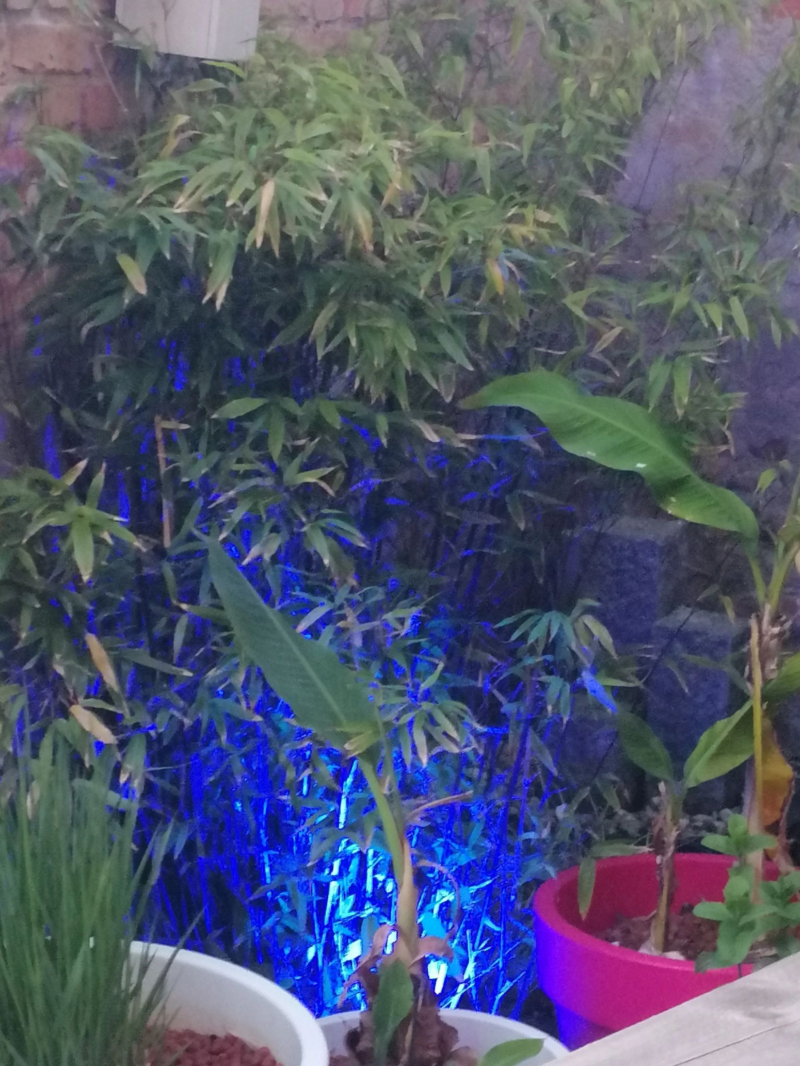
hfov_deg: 17.8
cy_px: 533
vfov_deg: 23.6
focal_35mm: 83
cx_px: 400
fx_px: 2558
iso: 800
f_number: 1.8
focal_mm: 3.95
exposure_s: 1/16.7
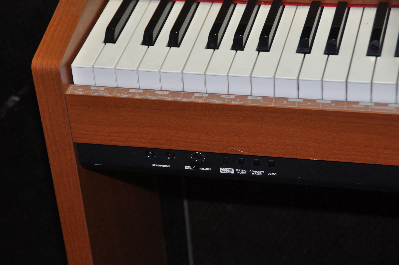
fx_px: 1162
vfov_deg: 13.0
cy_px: 132
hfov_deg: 19.5
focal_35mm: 105
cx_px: 200
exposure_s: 1/60
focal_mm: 70
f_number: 5
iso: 640
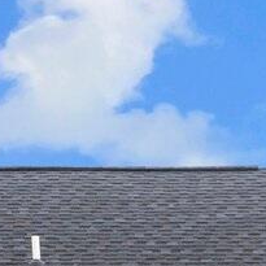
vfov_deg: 6.5
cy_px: 642
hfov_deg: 6.9
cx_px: 71
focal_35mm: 255
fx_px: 2217
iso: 160
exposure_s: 1/320
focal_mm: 30
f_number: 8
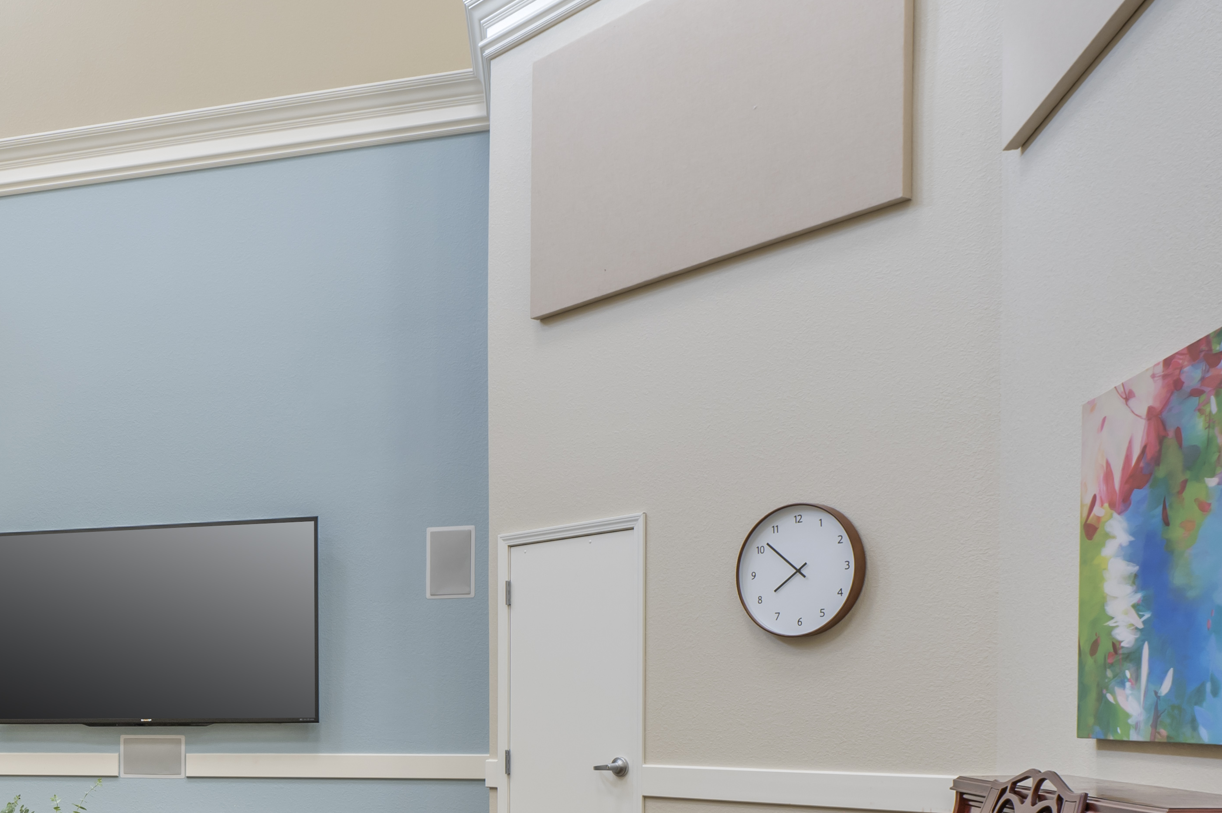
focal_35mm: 41
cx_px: -16
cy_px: 785
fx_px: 1391
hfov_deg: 41.0
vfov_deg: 30.6
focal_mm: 19
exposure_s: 1/30
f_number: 10
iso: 400
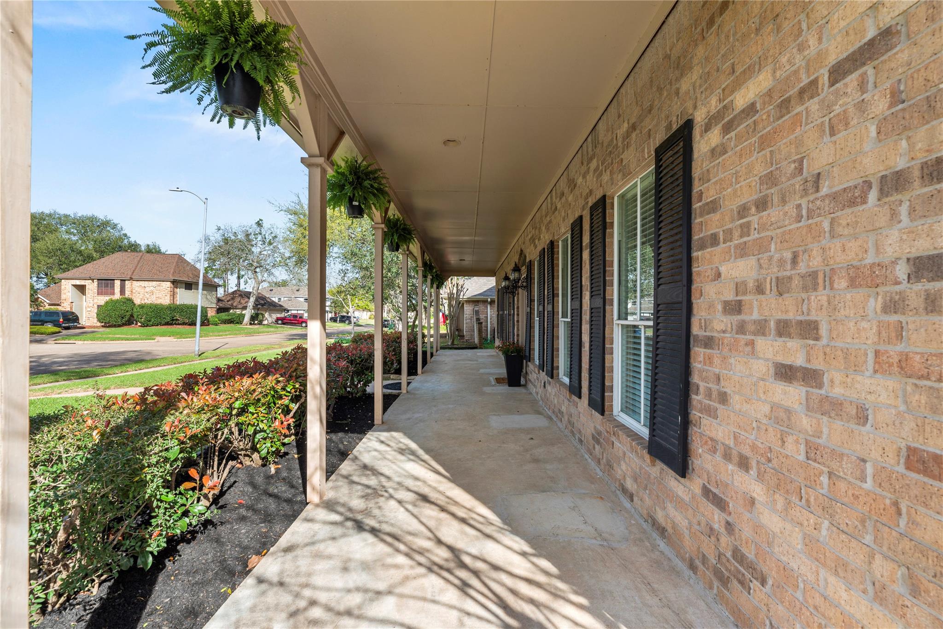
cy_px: 314
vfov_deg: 77.3
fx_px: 393
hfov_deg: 100.4
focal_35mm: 15
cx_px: 472
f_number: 8
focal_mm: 15
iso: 100
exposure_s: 1/125
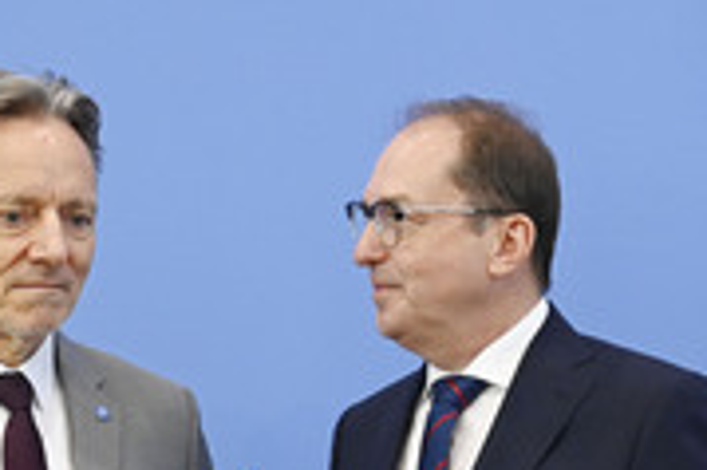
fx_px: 2472
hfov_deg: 16.3
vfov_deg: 10.8
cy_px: 423
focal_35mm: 126
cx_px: 429
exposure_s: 1/800
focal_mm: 50
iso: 4000
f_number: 4.5
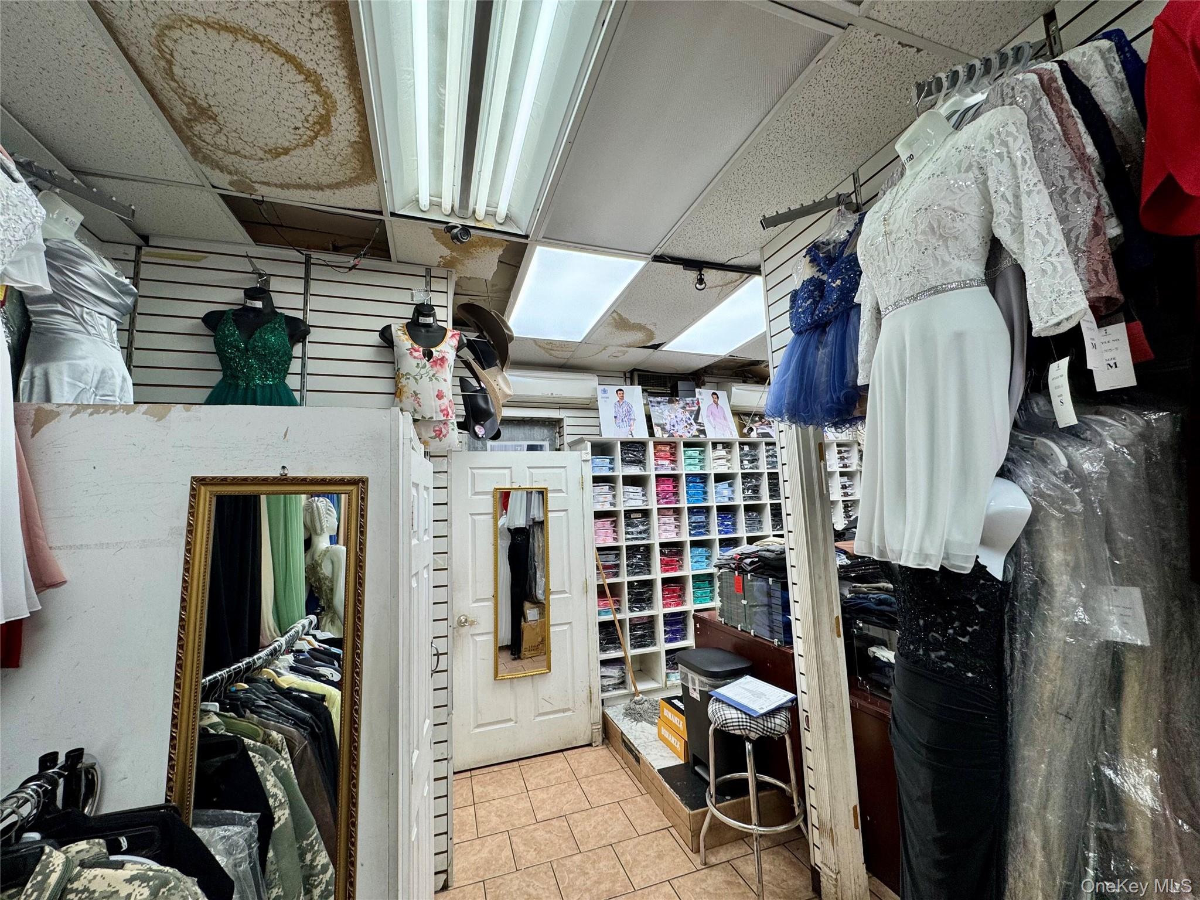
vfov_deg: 85.7
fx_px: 485
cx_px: 600
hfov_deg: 102.1
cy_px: 450
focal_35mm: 14
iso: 64
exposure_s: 1/120
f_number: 2.2
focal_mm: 2.22
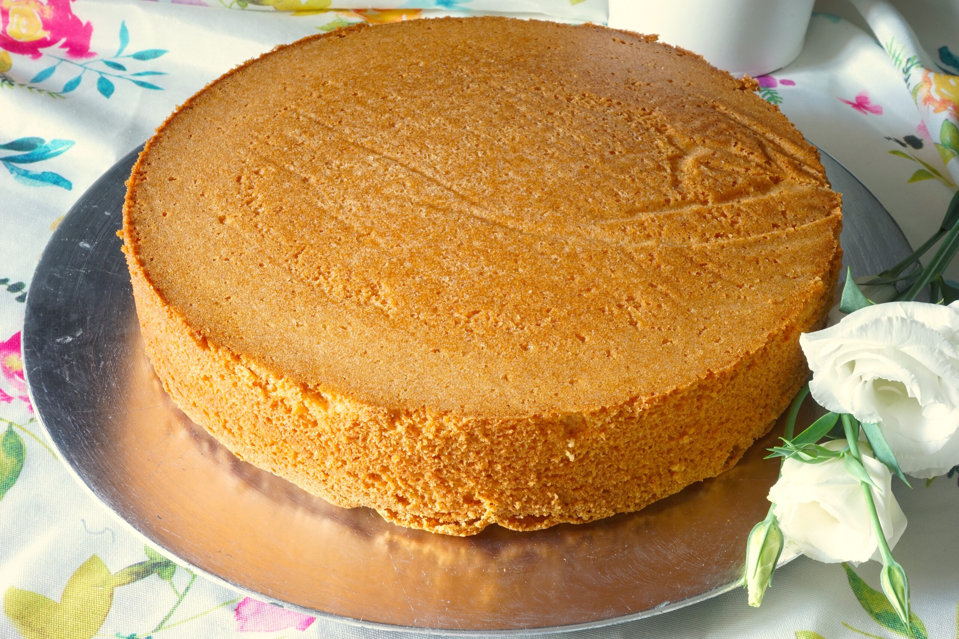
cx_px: 480
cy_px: 320
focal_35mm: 51
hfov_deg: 38.9
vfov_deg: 26.5
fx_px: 1359
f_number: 25
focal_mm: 51
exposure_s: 3.2
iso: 400
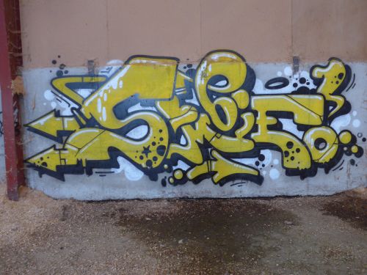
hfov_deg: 61.7
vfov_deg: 48.2
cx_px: 184
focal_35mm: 29
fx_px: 307
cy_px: 138
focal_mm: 6
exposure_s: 1/40
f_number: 2
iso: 400
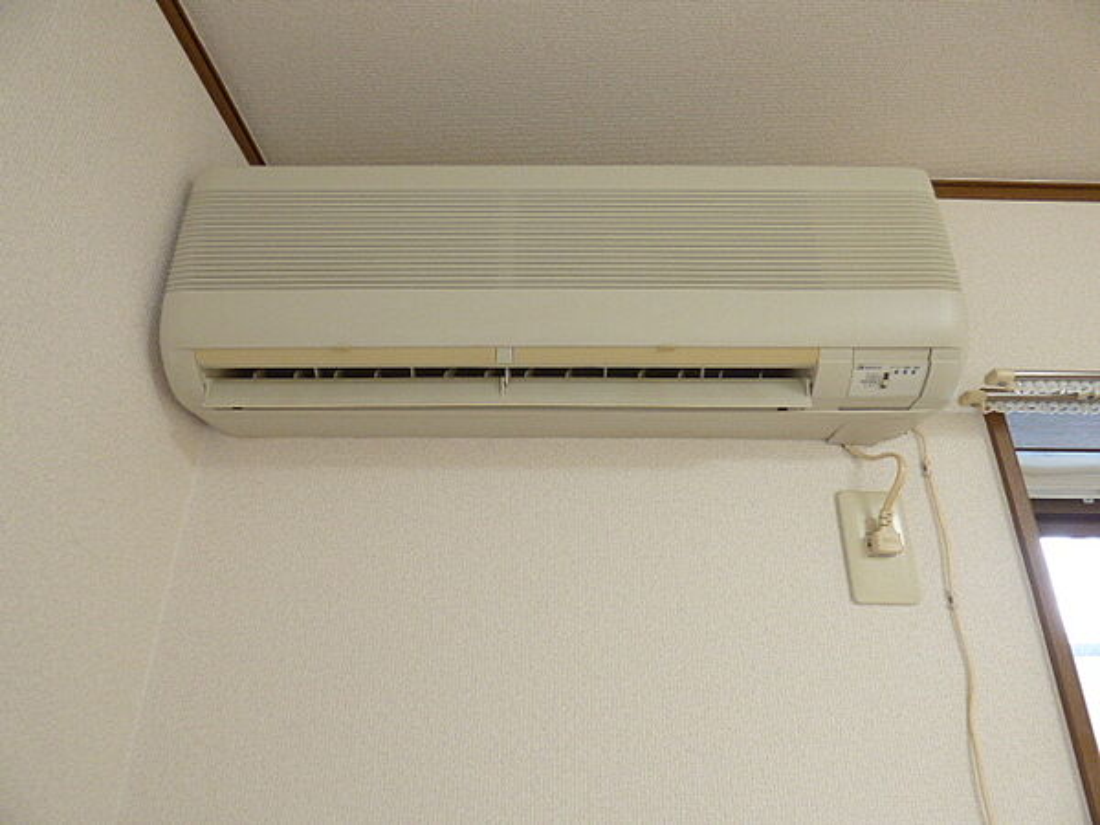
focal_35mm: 20
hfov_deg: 81.7
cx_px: 550
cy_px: 412
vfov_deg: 66.0
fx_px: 636
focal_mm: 3.58
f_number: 2.8
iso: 250
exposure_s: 1/60
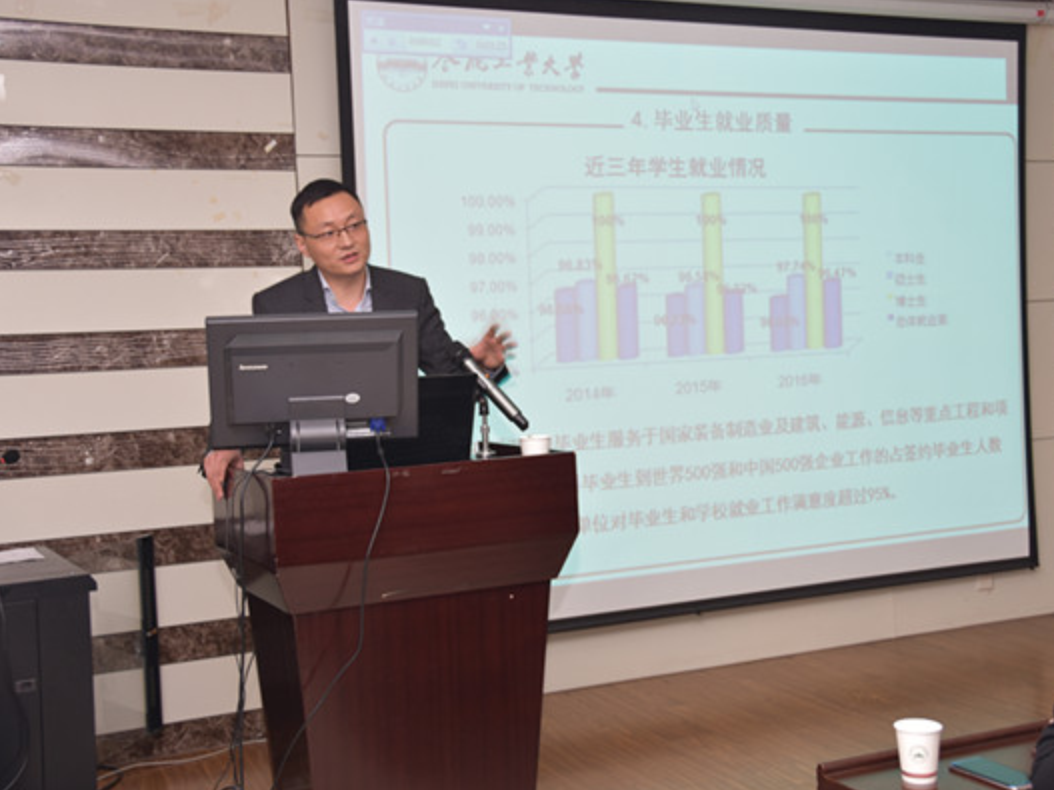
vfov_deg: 31.5
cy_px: 394
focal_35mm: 46
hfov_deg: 41.2
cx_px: 580
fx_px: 1400
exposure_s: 1/30
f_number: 4
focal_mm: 28
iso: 250
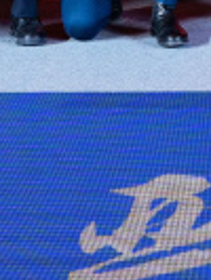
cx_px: 270
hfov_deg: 8.6
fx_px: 1379
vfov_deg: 10.4
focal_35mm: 170
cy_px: -328
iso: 640
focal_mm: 23
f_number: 4.5
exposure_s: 1/160
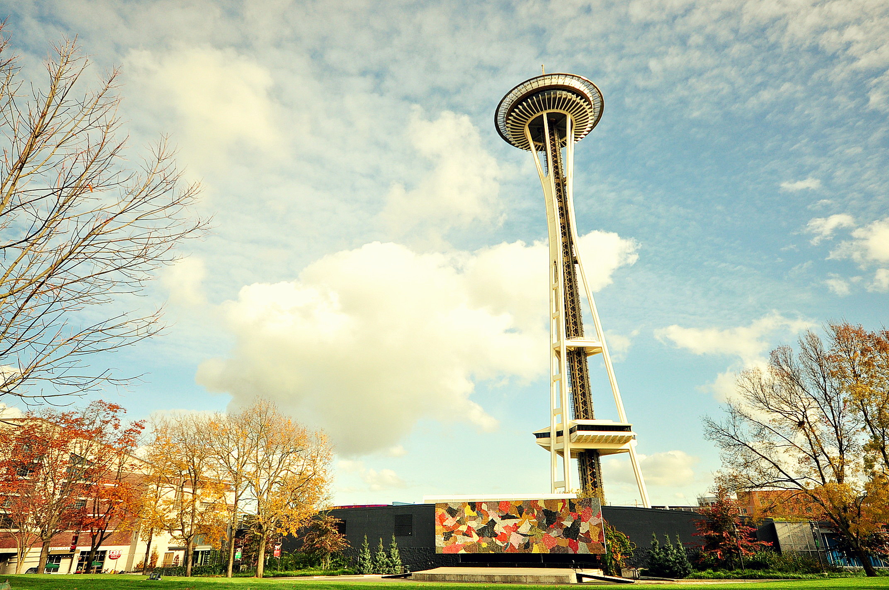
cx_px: 444
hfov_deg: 81.3
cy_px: 295
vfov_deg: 59.4
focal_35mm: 21
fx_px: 518
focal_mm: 14
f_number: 5.6
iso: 640
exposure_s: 1/1600
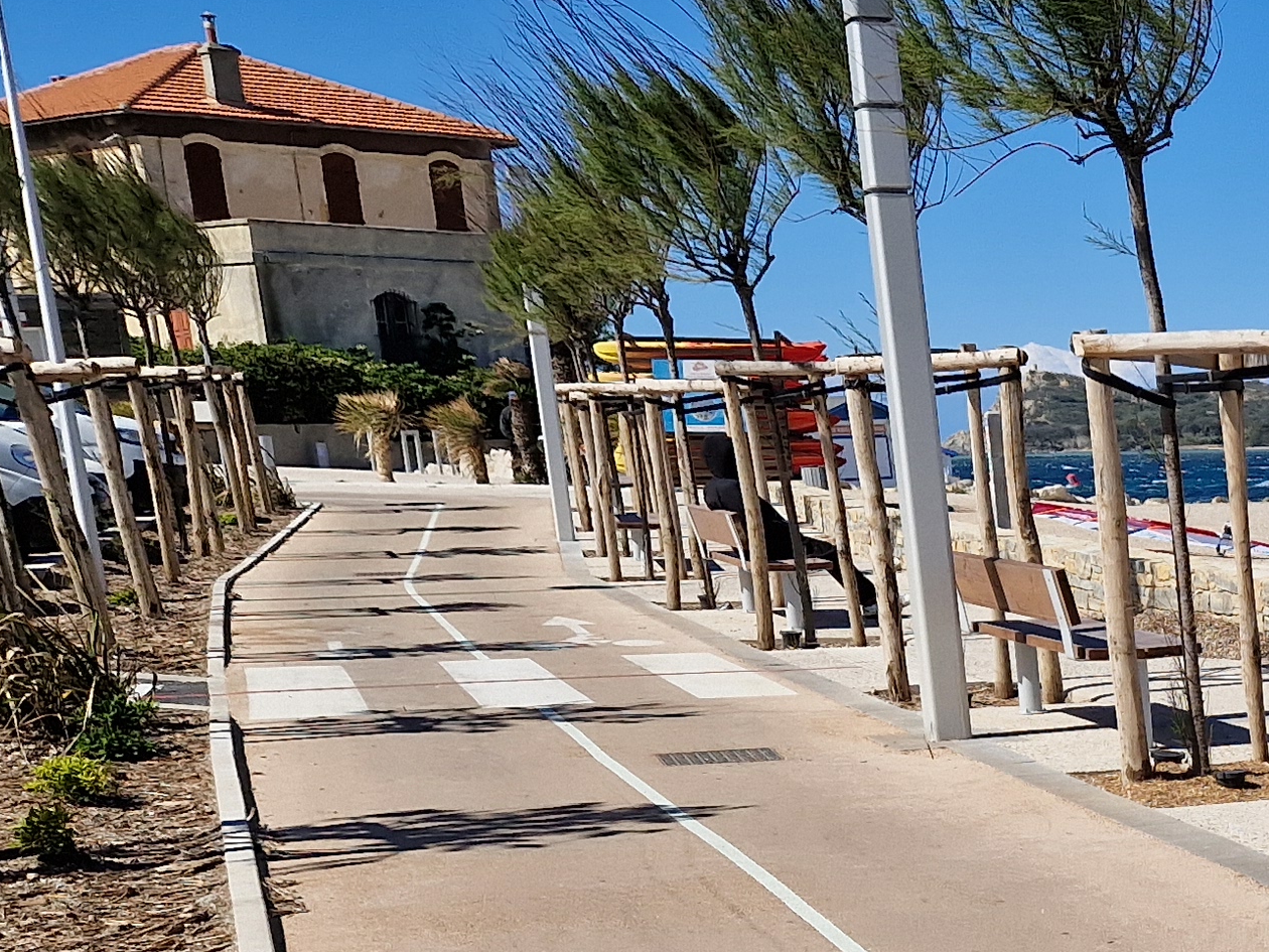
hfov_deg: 23.1
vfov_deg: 19.3
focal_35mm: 73
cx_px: 1730
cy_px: 1061
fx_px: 2676
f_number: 1.8
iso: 50
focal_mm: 5.4
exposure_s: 1/2920
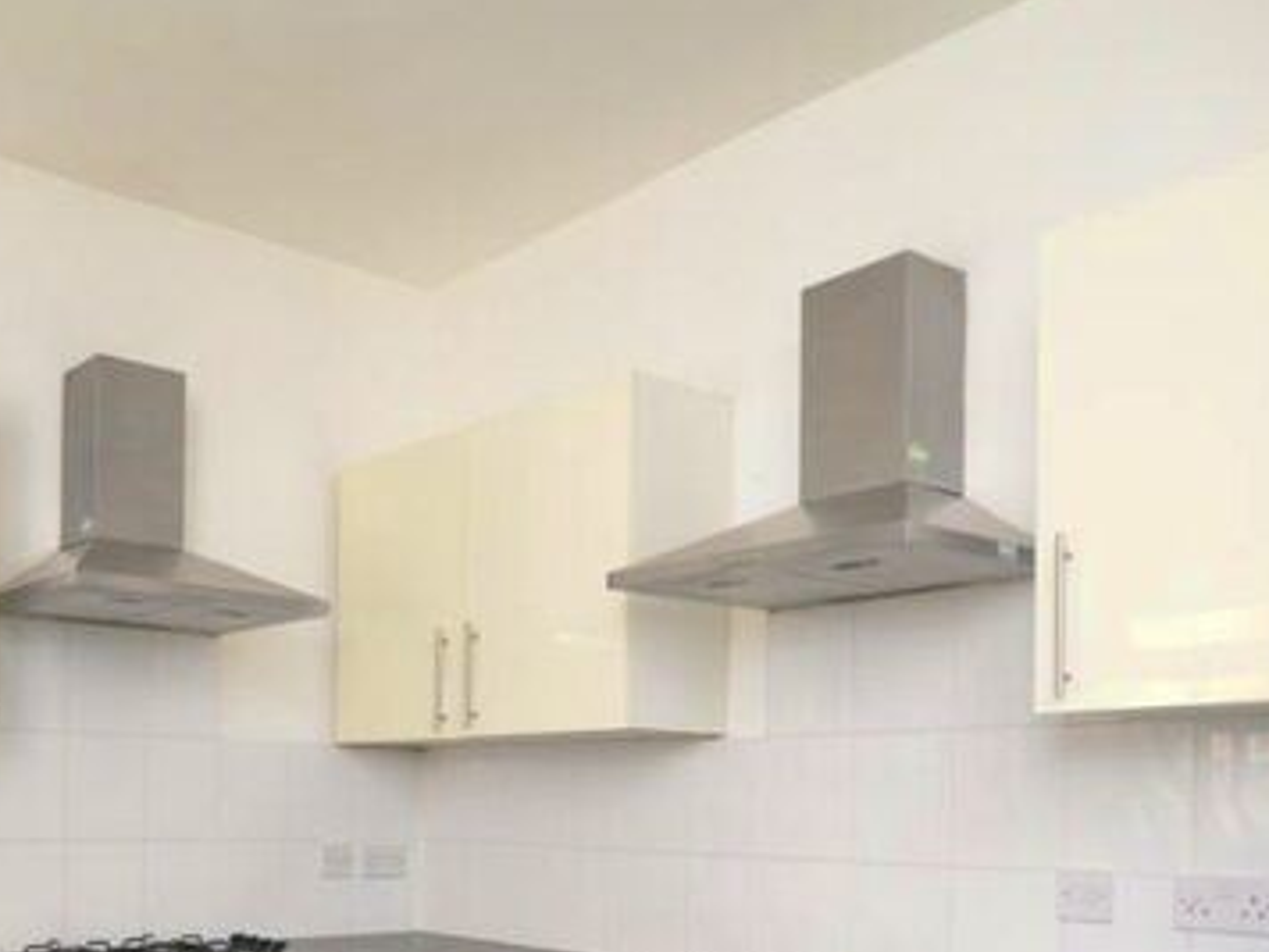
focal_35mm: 34
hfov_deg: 52.6
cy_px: 815
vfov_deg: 39.4
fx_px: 1246
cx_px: 392
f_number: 3.8
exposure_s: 1/60
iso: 1250
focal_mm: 12
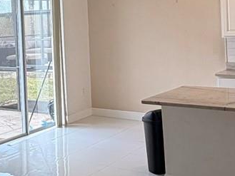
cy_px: 24
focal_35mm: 68
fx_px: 462
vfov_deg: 21.2
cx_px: 7
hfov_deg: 27.1
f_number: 2.2
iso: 125
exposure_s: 1/120
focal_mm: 2.22
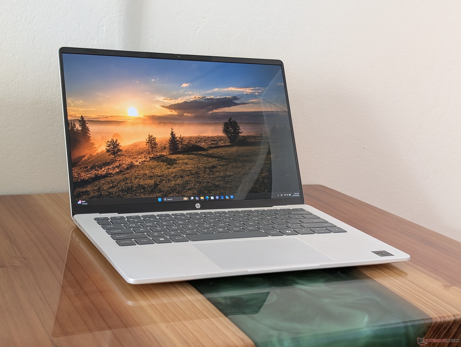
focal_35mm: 49
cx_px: 230
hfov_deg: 38.9
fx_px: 653
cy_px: 174
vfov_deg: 29.7
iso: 136
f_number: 1.68
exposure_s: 1/120
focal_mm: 6.9
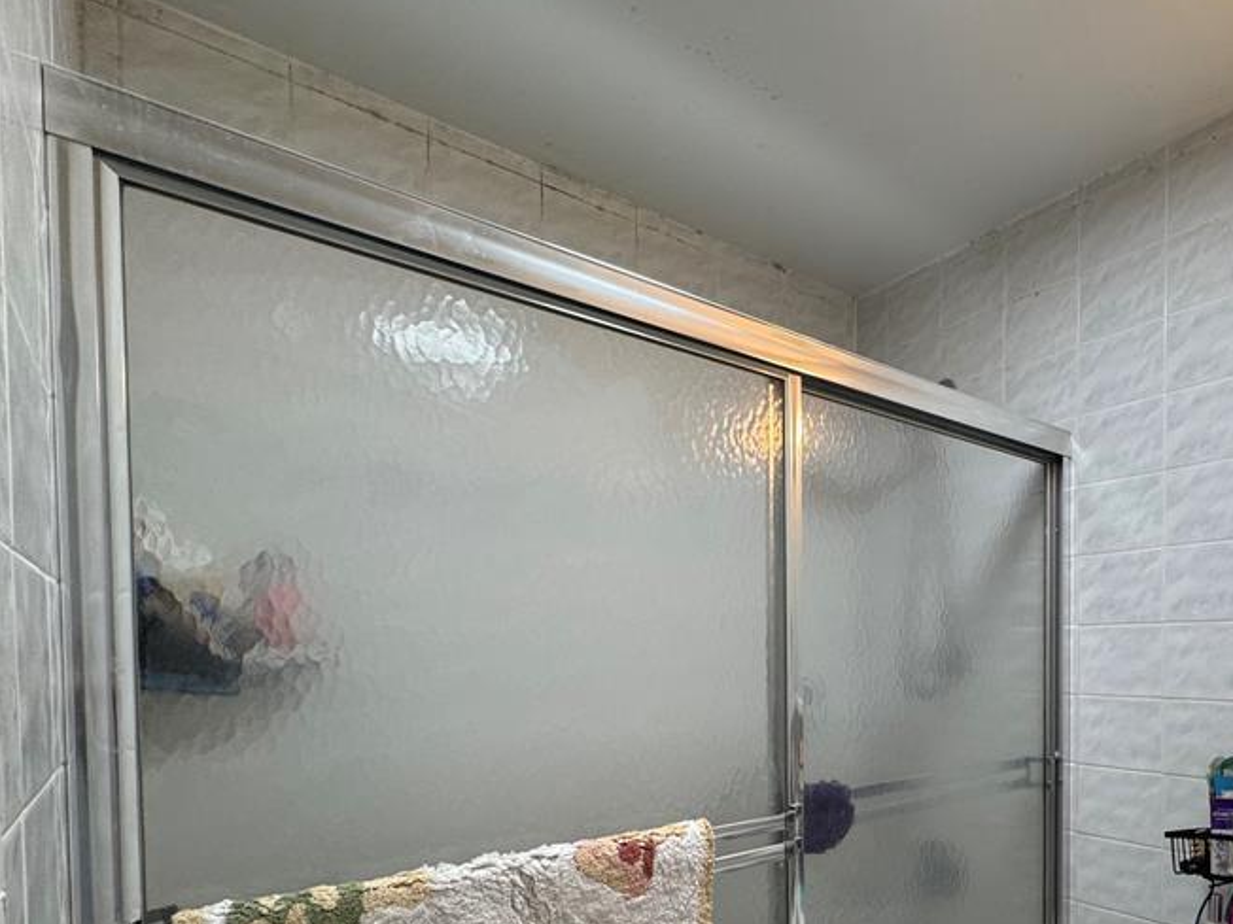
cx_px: 919
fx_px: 784
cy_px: 675
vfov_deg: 58.4
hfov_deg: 71.4
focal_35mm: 22
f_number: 2.2
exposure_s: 1/120
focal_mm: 2.22
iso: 160
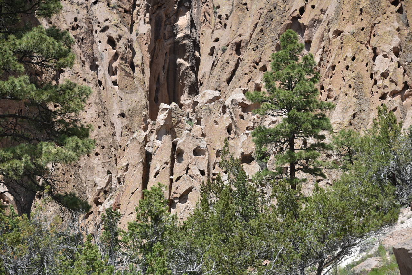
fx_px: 1660
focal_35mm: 145
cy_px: 138
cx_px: 206
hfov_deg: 14.2
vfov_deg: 9.5
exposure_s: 1/320
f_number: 8
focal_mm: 145
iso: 100
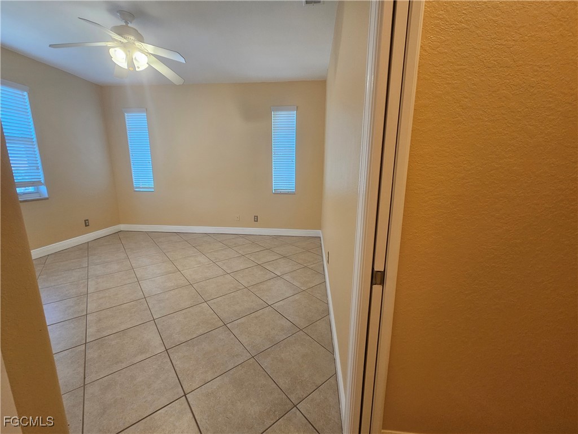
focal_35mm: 13
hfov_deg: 106.2
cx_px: 289
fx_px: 217
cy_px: 217
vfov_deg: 89.9
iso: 160
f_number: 2.2
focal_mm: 2.2
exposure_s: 1/60
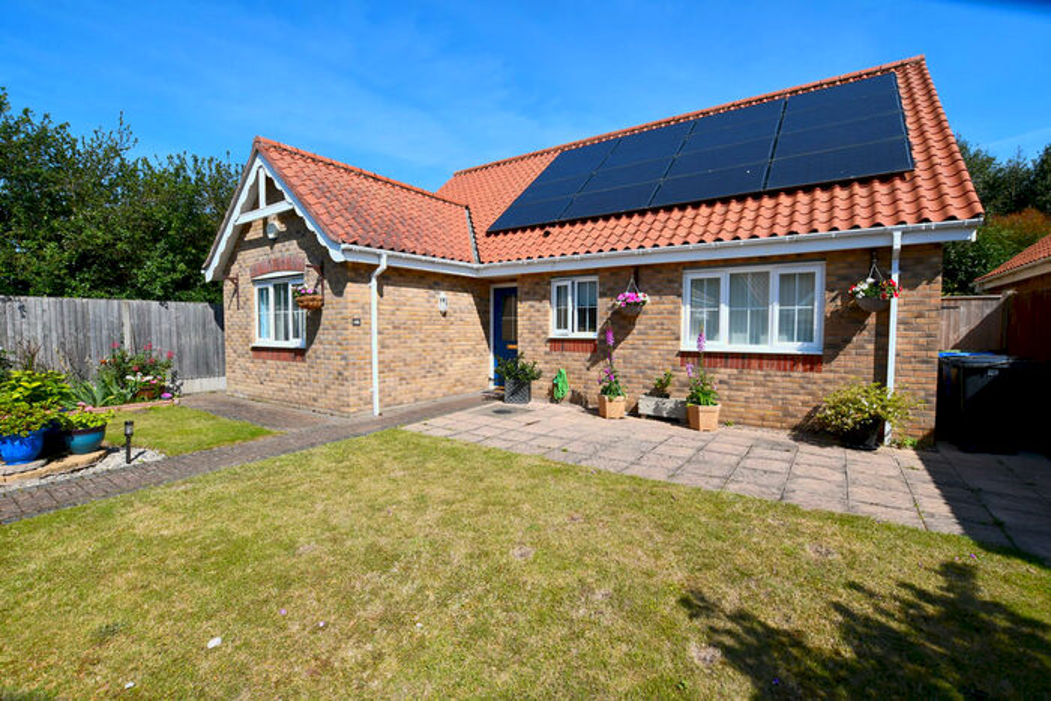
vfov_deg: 77.4
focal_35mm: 15
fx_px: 438
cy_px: 350
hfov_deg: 100.4
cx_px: 526
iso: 100
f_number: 9
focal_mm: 10
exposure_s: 1/320
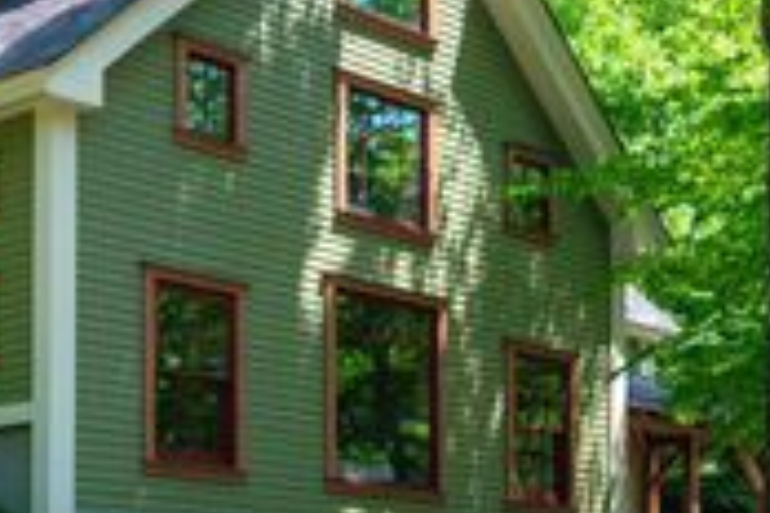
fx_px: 1839
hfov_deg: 23.6
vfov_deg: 15.9
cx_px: 332
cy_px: 312
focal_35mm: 86
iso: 400
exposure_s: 1/320
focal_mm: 20
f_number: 7.1
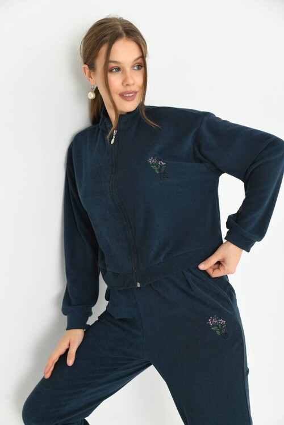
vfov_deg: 41.1
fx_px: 568
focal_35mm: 48
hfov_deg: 28.1
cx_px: 142
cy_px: 212
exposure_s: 1/125
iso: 160
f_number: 5.6
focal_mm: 48
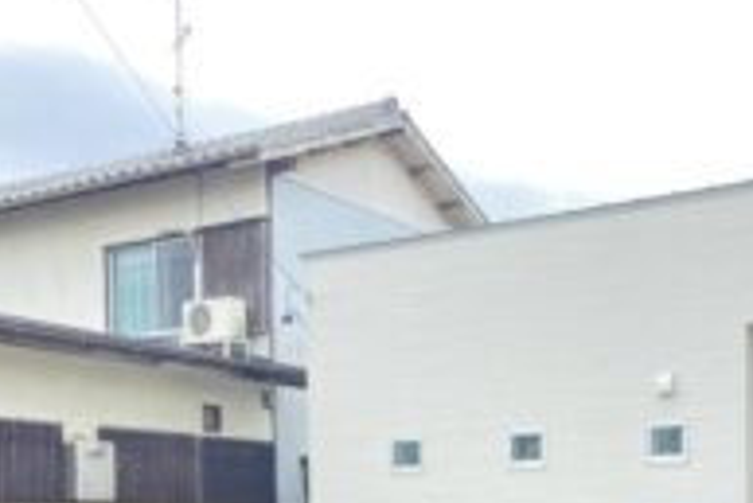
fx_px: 1172
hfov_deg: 35.2
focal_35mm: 56
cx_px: 515
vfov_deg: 22.8
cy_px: 558
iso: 32
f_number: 1.8
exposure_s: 1/431
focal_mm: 4.25
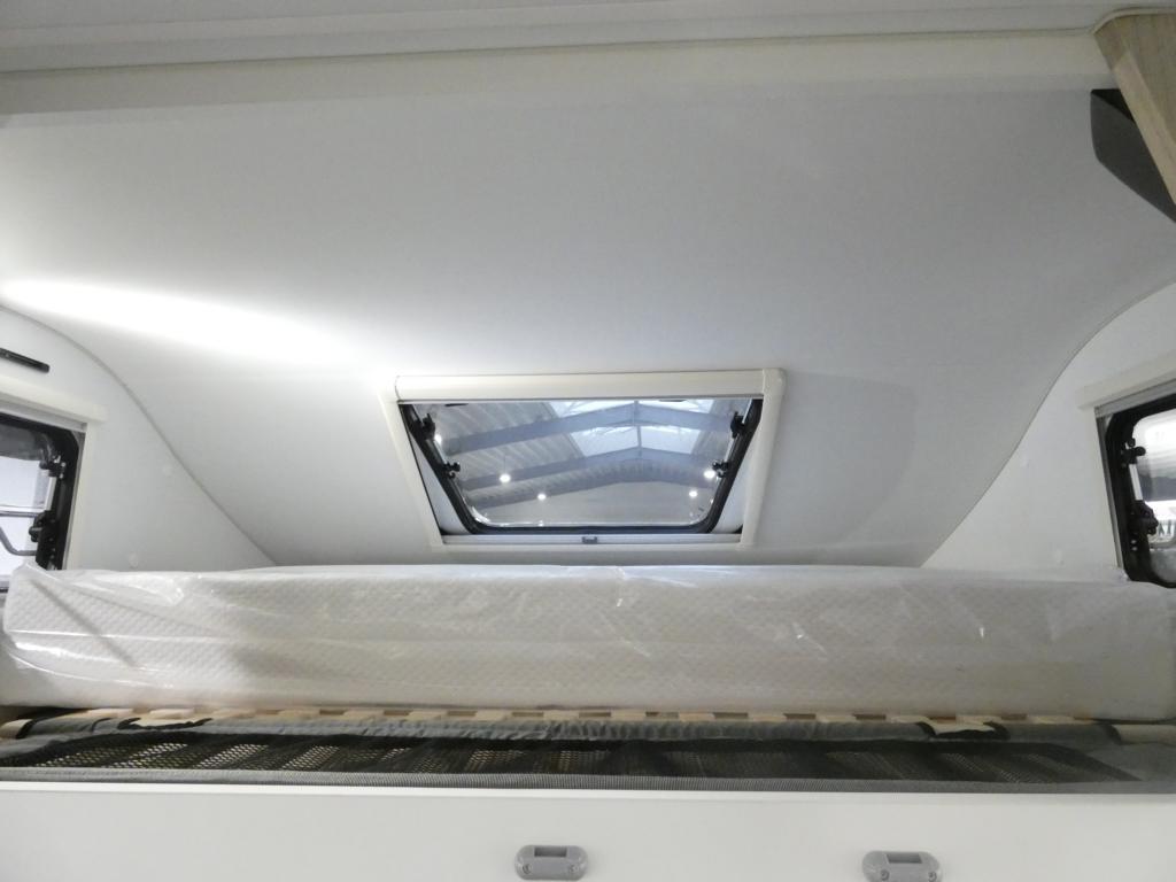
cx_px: 588
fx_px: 679
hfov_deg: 81.7
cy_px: 441
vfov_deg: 66.0
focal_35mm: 20
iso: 1250
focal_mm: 3.6
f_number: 2.8
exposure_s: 1/60
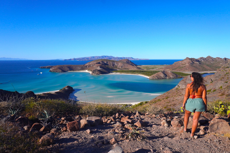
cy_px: 76
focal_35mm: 24
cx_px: 115
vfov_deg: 53.1
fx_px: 153
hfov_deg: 73.7
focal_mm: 16
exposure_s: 1/500
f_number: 9
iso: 160
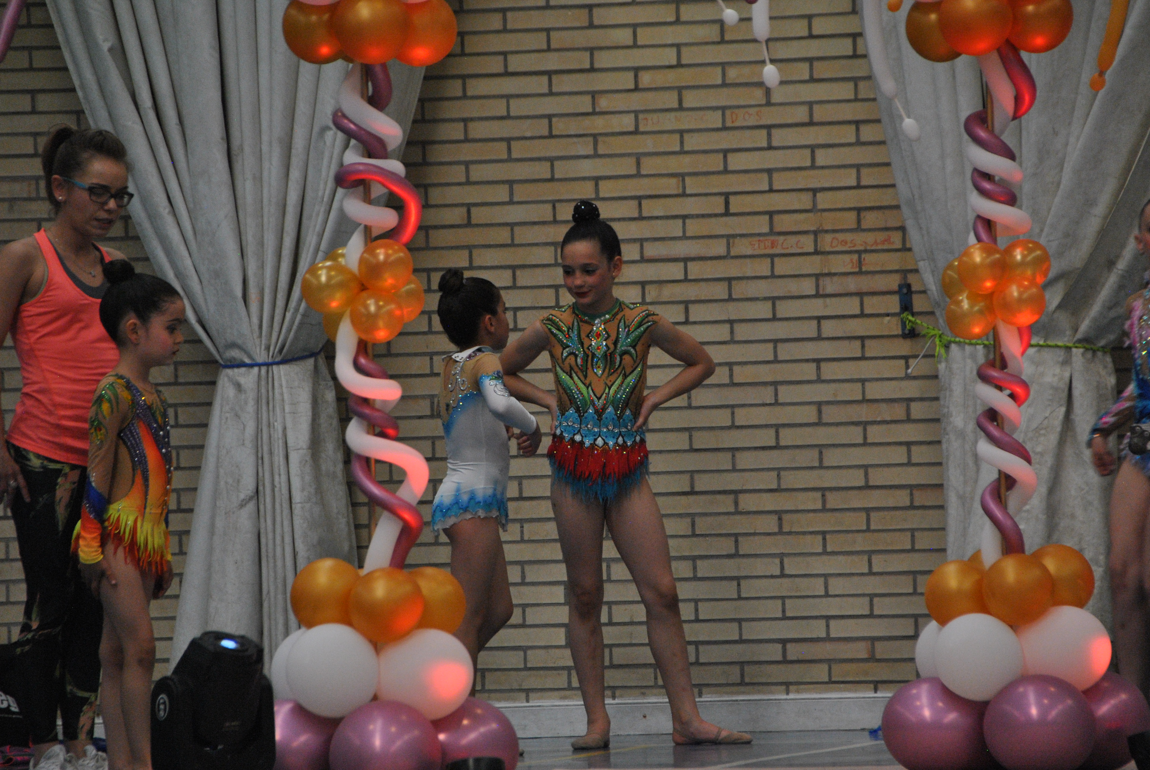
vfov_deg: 5.4
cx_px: 575
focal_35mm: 255
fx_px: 8156
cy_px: 385
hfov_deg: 8.1
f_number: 6
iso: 800
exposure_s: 1/250
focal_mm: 170
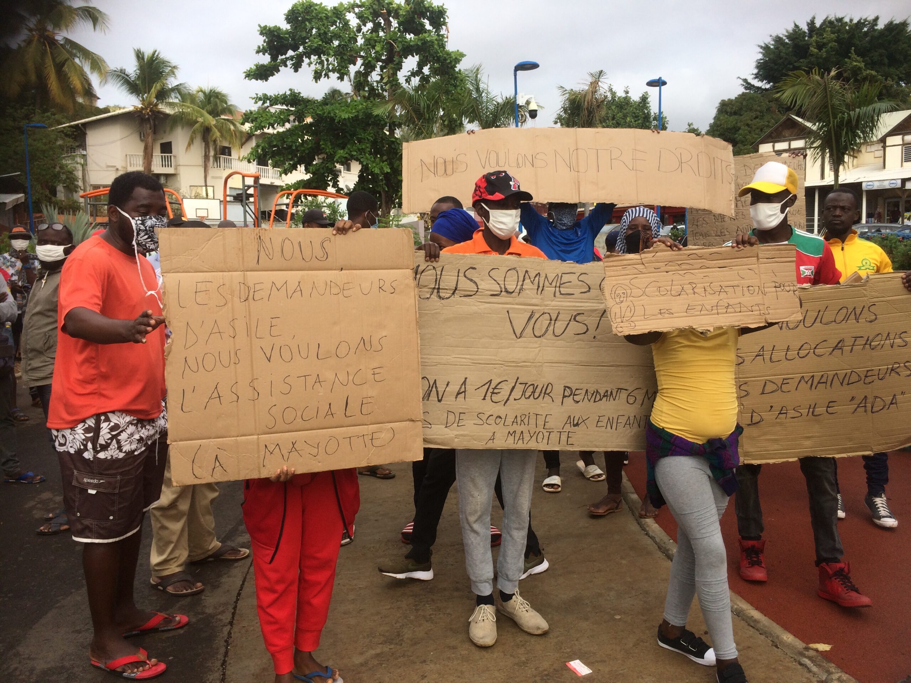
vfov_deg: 48.2
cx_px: 456
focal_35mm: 29
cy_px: 342
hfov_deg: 61.7
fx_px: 763
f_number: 2.2
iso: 32
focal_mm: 4.15
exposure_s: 1/1109
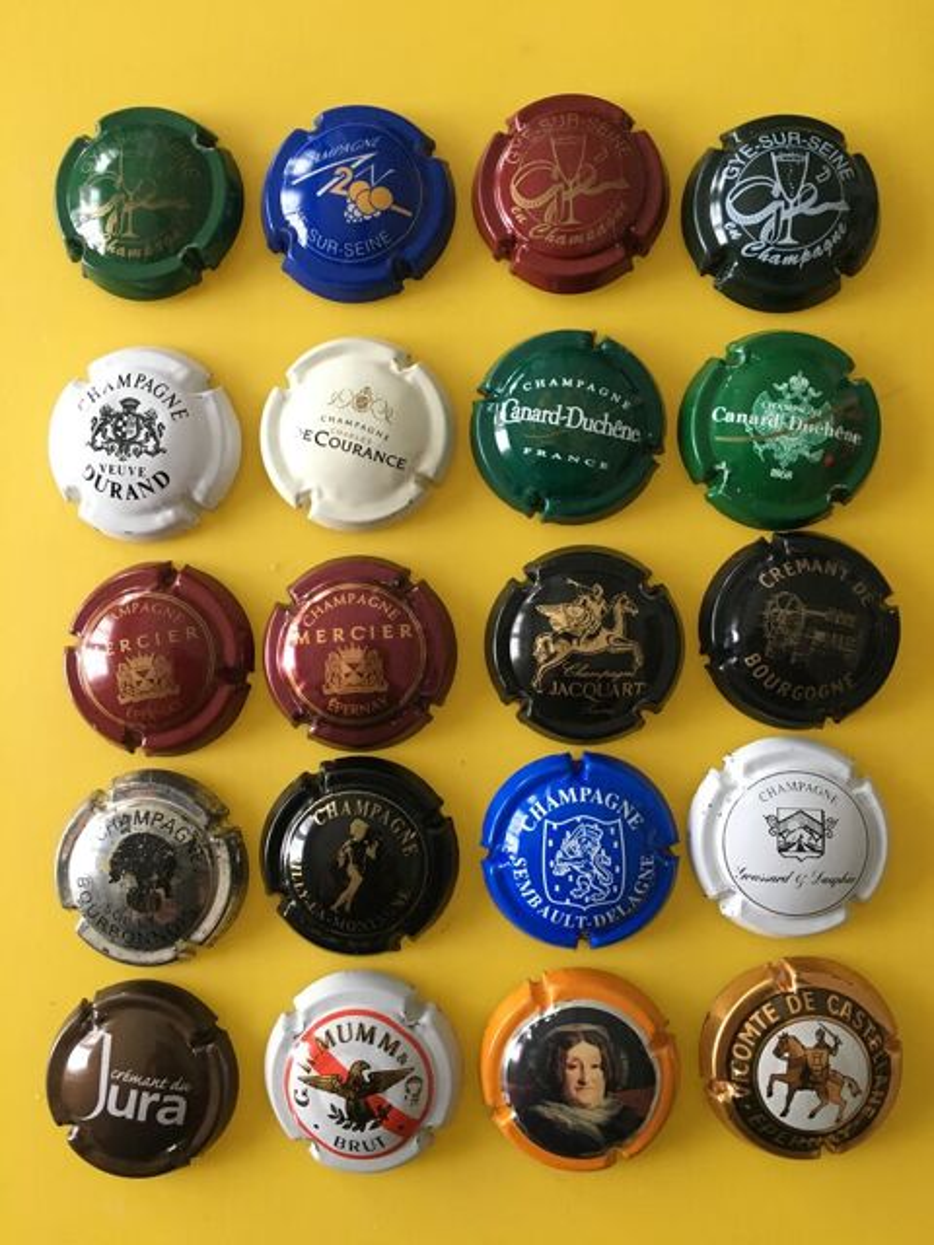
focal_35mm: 29
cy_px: 622
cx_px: 467
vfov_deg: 61.7
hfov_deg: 48.2
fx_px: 1043
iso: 250
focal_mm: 4.15
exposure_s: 1/33
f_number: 2.2
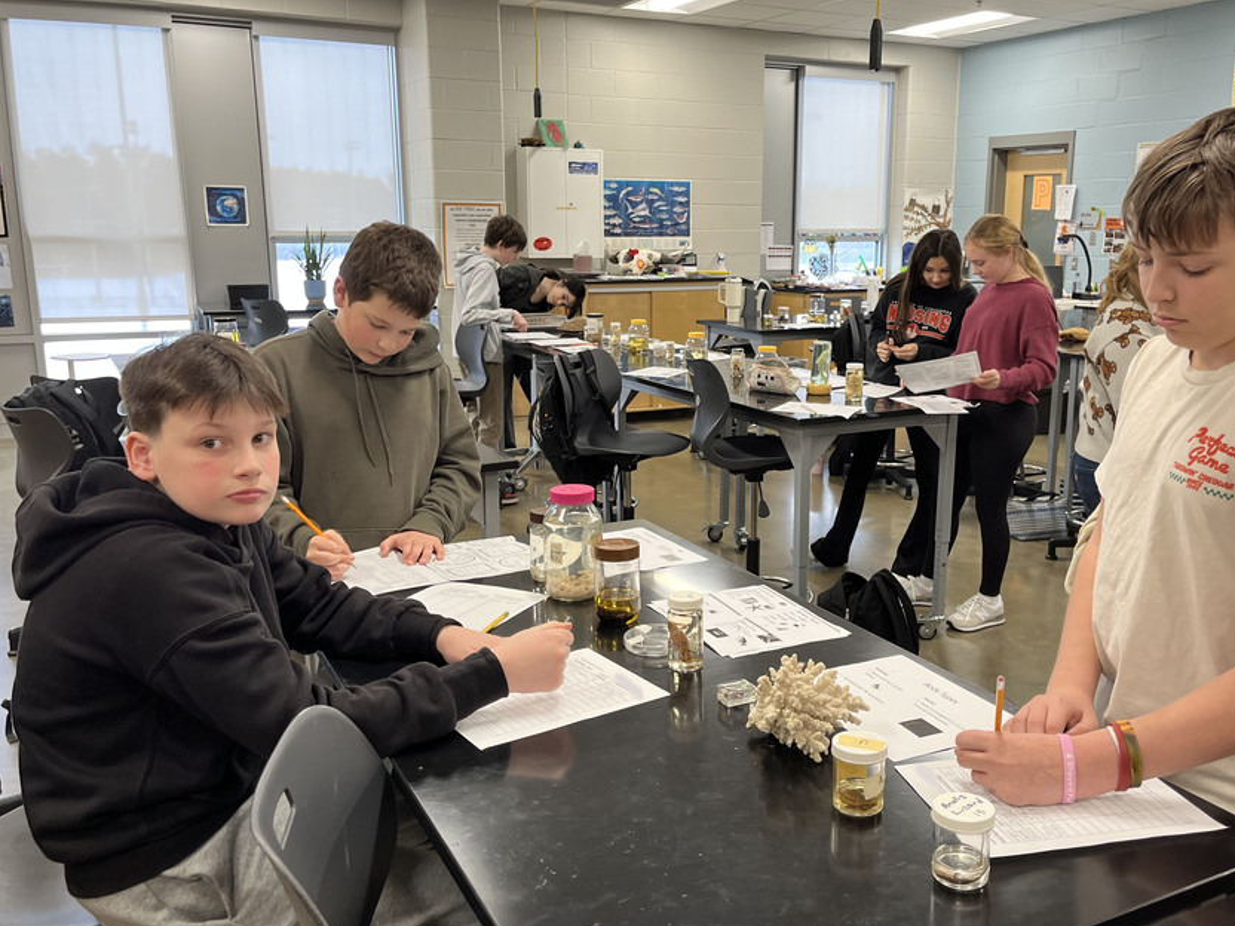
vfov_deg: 44.1
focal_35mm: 32
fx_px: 1142
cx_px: 687
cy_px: 484
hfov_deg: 56.7
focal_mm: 5.1
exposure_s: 1/60
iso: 80
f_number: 1.6
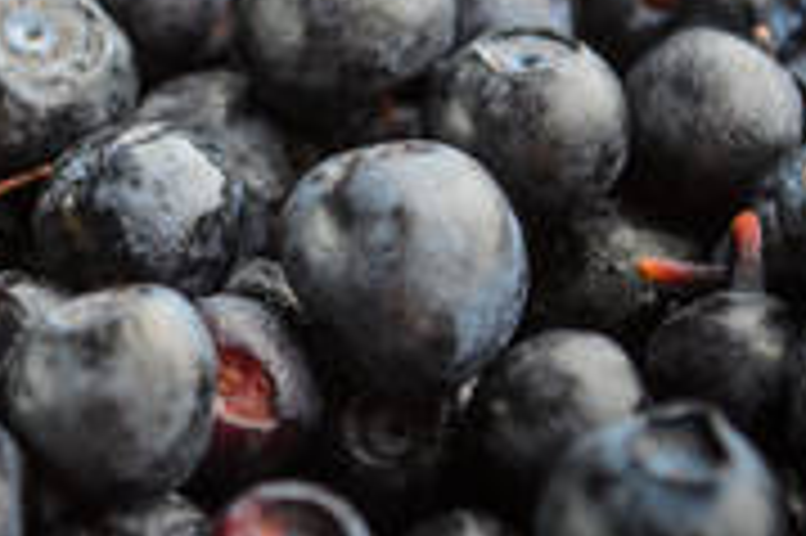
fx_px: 3870
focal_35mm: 173
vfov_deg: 7.9
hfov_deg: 11.8
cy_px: -14
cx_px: -23
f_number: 6.3
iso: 100
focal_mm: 46
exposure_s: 1/160
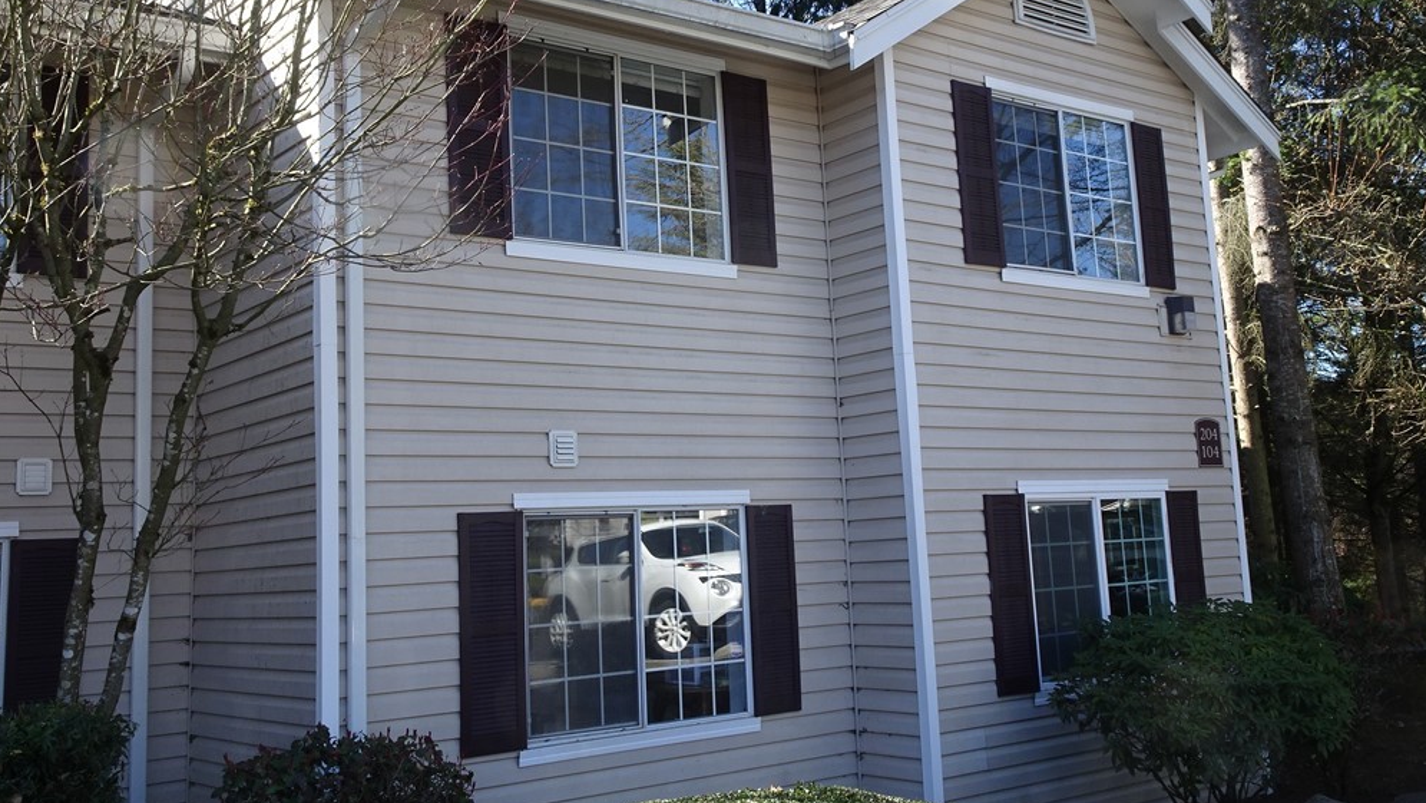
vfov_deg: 31.9
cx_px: 707
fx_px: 1399
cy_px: 328
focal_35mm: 37
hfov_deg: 54.0
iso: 80
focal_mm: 5.61
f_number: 5.6
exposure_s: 1/100
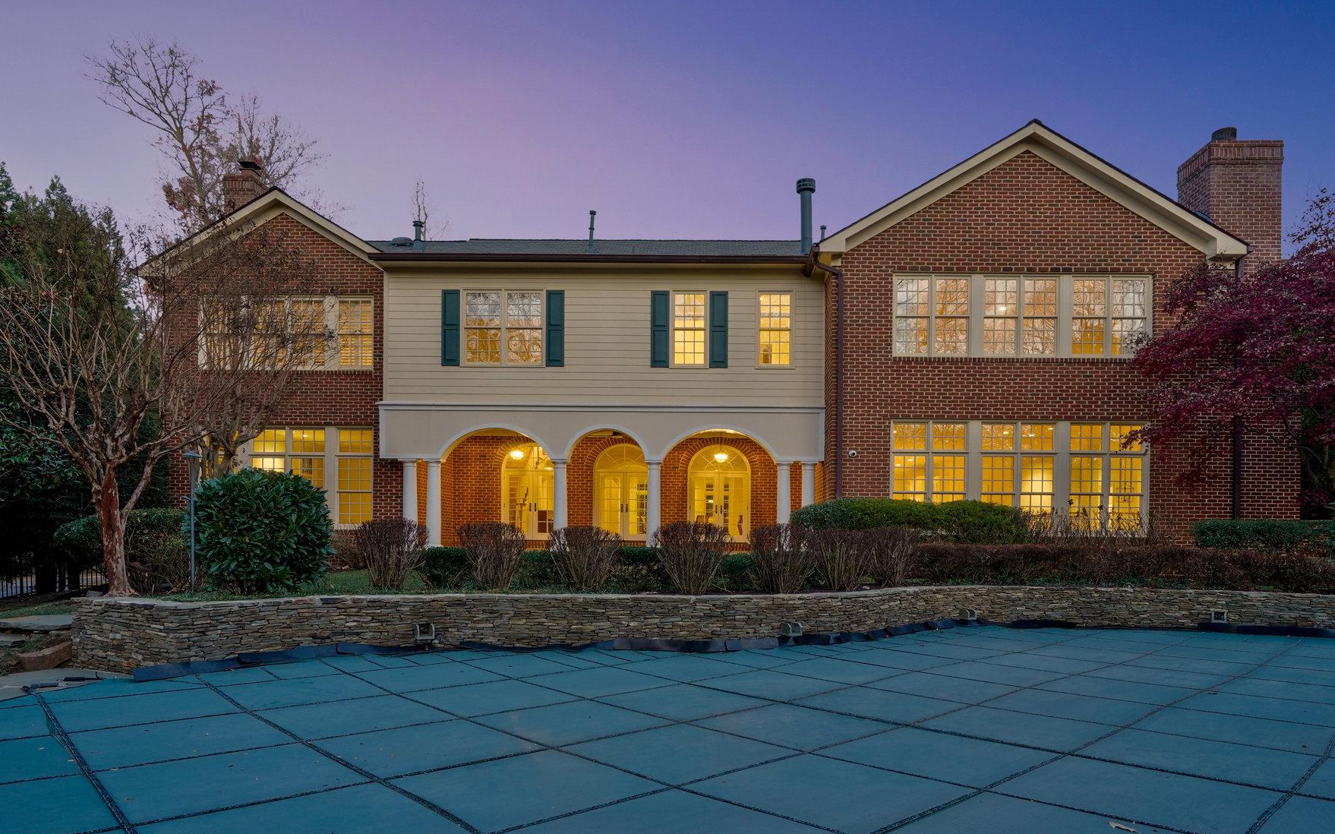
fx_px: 691
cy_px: 376
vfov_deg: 62.1
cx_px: 699
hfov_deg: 87.9
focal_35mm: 19
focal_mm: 16
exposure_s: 1/5
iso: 1250
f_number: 8
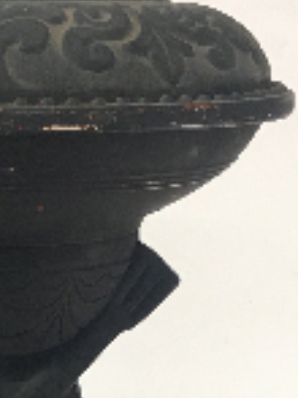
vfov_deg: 13.7
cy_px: 753
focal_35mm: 126
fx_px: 1448
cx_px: -11
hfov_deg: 11.6
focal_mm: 4.15
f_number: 2.2
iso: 64
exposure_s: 1/33
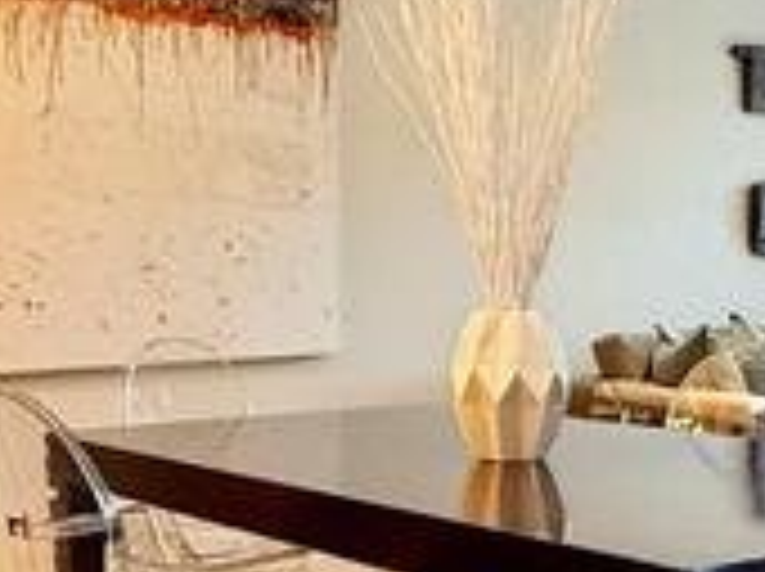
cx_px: 356
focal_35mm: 66
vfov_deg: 22.2
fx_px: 1457
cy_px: 239
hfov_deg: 29.4
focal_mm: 2.22
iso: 400
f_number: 2.2
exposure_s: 1/50
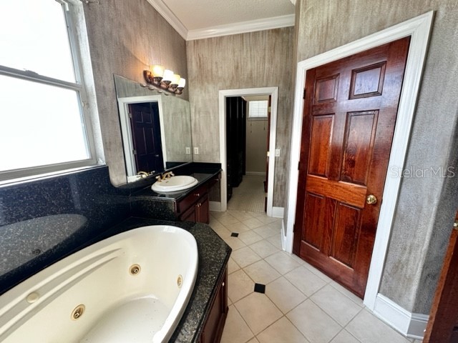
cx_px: 229
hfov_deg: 102.1
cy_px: 172
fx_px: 185
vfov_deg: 85.7
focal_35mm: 14
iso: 250
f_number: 2.2
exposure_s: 1/120
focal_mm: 2.22
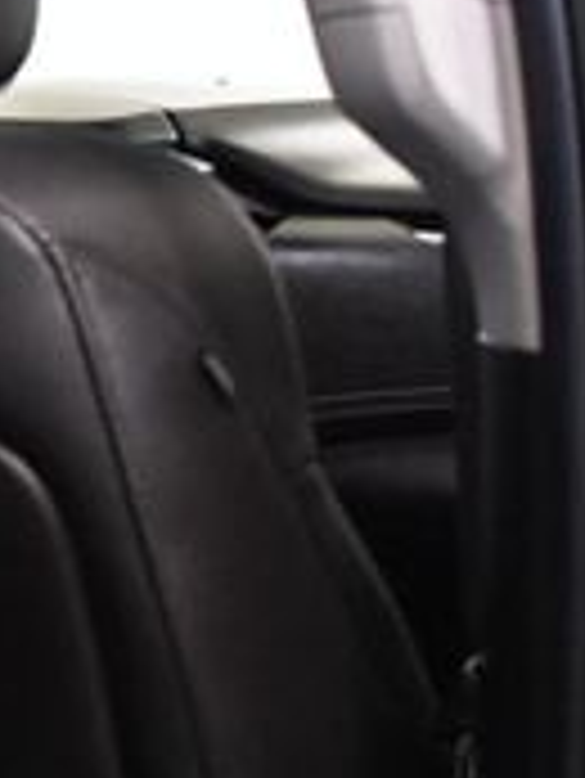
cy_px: 243
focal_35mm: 128
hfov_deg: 10.3
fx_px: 2881
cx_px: -738
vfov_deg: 15.4
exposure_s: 1/80
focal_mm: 18
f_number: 3.5
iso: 3200
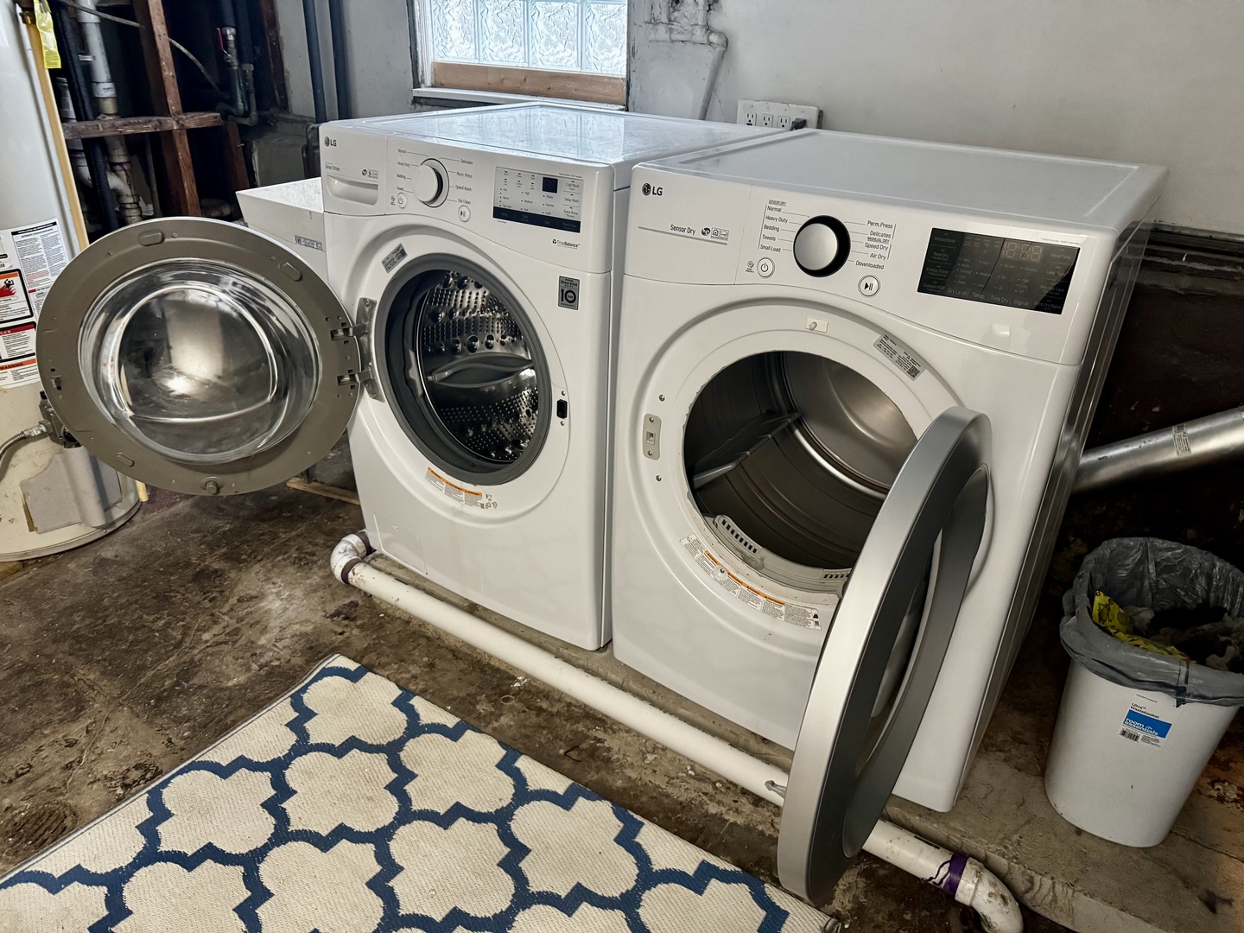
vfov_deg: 56.8
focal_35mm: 24
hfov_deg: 71.6
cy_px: 466
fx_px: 862
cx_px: 622
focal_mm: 6.76
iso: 800
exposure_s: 1/60
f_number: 1.78
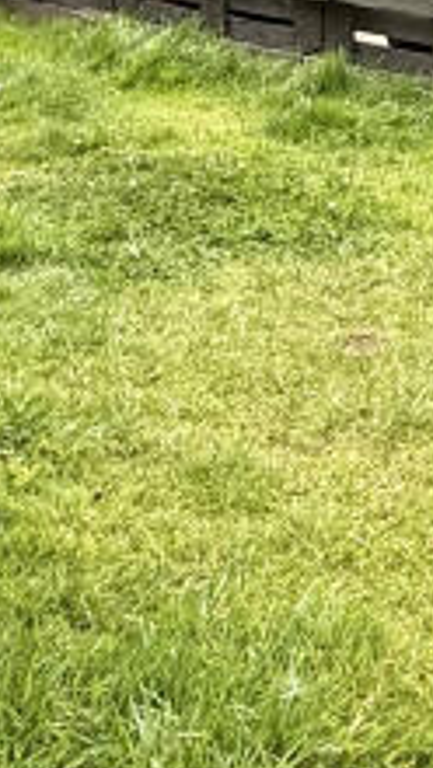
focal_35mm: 71
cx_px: 513
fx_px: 1447
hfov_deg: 16.4
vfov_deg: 25.7
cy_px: -216
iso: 64
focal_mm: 2.22
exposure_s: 1/386
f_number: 2.2
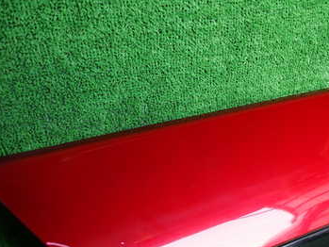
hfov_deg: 43.0
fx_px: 409
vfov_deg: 33.0
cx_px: 228
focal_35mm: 43
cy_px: 181
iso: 100
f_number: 2
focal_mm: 4.5
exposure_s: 1/100
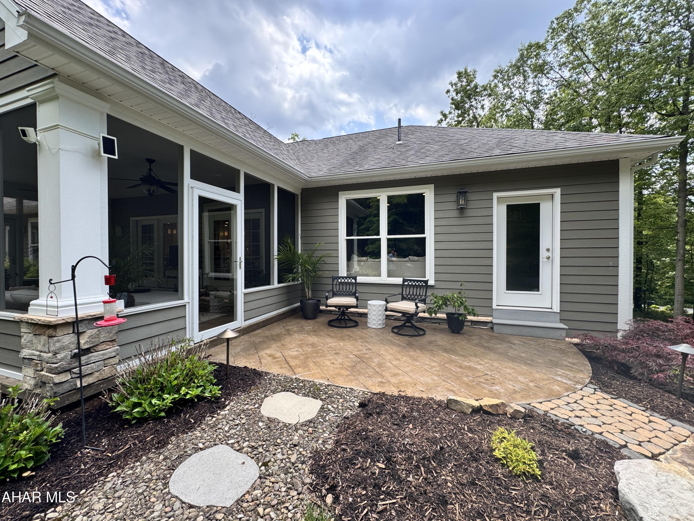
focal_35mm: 14
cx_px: 347
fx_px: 281
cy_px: 260
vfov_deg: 85.7
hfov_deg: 102.1
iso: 40
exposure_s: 1/425
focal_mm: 2.22
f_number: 2.2
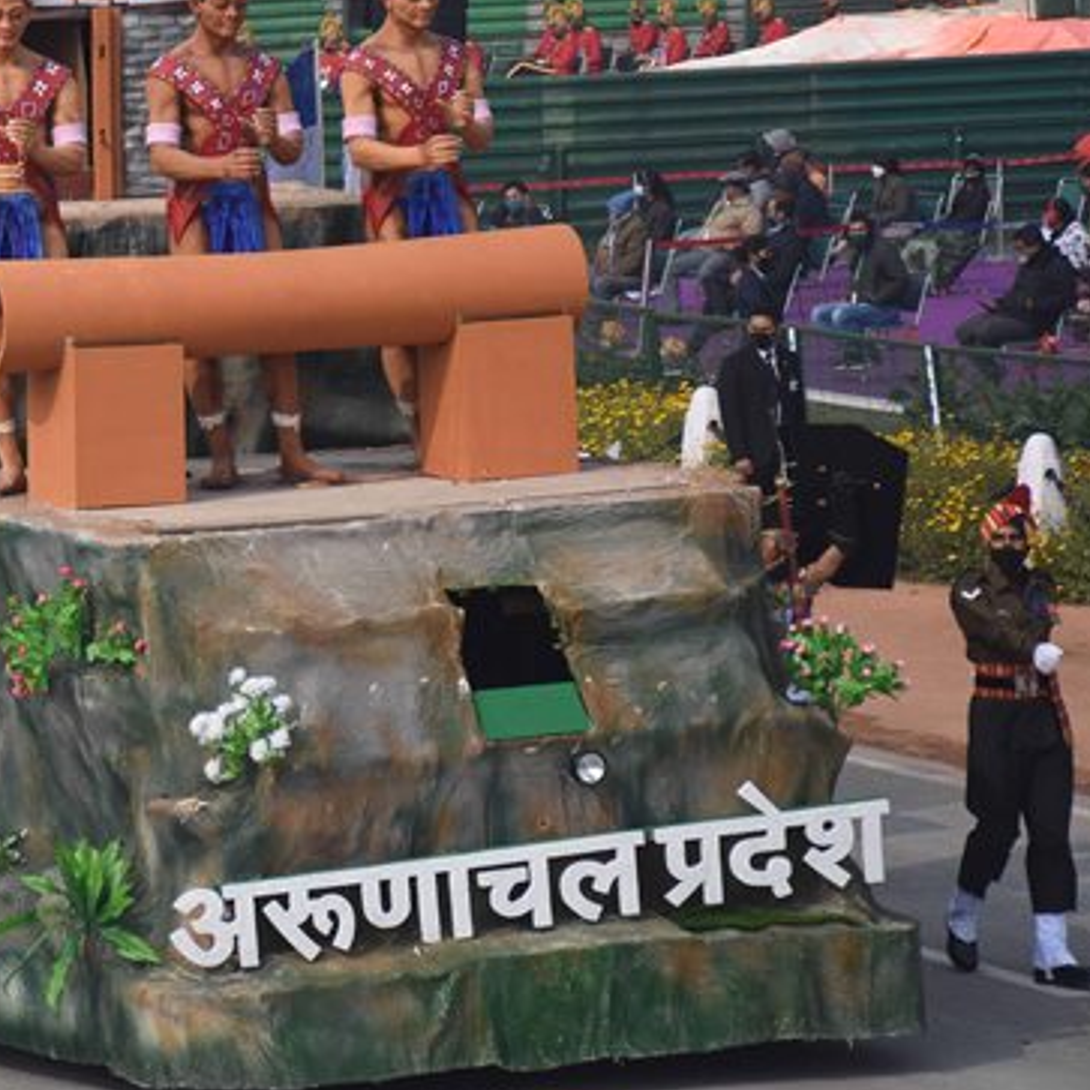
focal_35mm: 225
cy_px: 377
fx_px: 8016
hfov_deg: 7.7
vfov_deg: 7.8
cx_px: 6
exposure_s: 1/2500
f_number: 5.6
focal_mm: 80
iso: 400
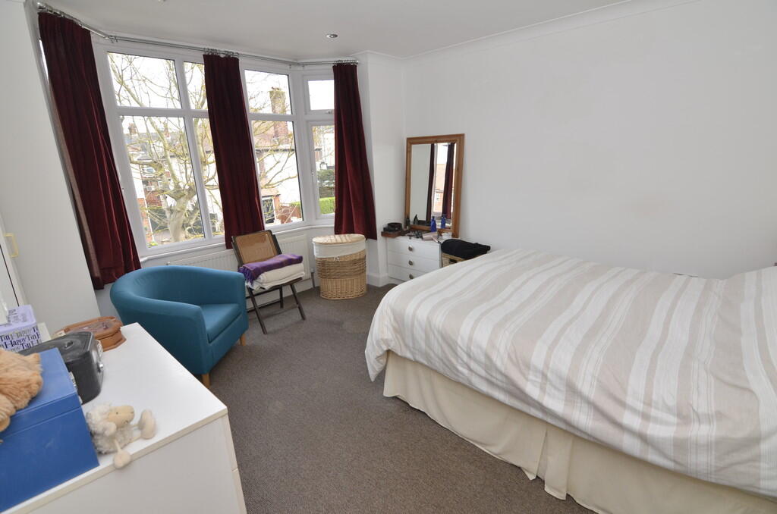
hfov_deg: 95.1
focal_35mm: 16
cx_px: 388
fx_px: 355
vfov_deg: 71.8
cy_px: 257
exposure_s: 1/200
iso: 400
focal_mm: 11
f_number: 5.6
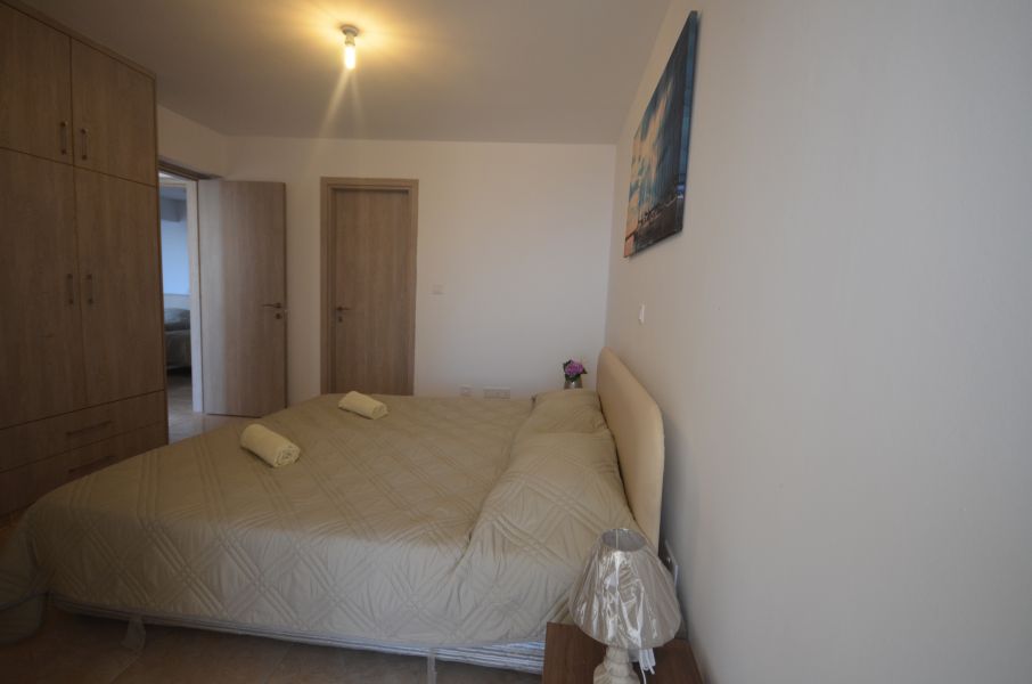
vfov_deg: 77.1
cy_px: 342
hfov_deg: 100.5
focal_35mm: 15
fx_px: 429
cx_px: 516
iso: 640
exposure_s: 1/60
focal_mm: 10
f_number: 4
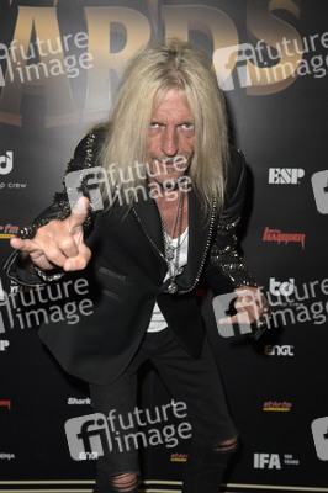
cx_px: 164
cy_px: 246
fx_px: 657
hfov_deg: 28.0
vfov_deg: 41.1
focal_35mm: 48
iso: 640
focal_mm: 48
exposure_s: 1/200
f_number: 5
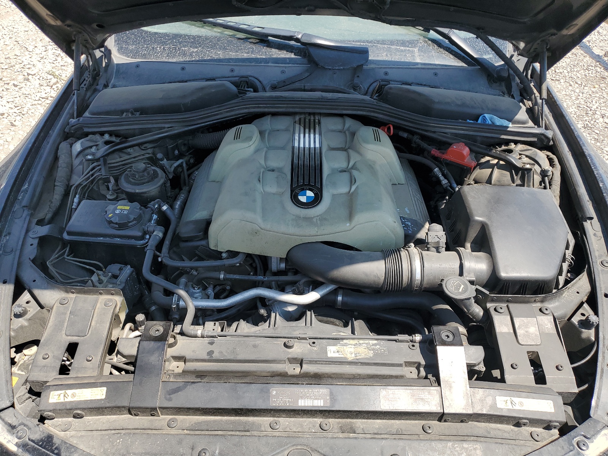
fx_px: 457
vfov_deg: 53.1
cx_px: 304
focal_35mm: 26
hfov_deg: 67.3
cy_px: 228
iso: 50
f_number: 1.5
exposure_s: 1/1667
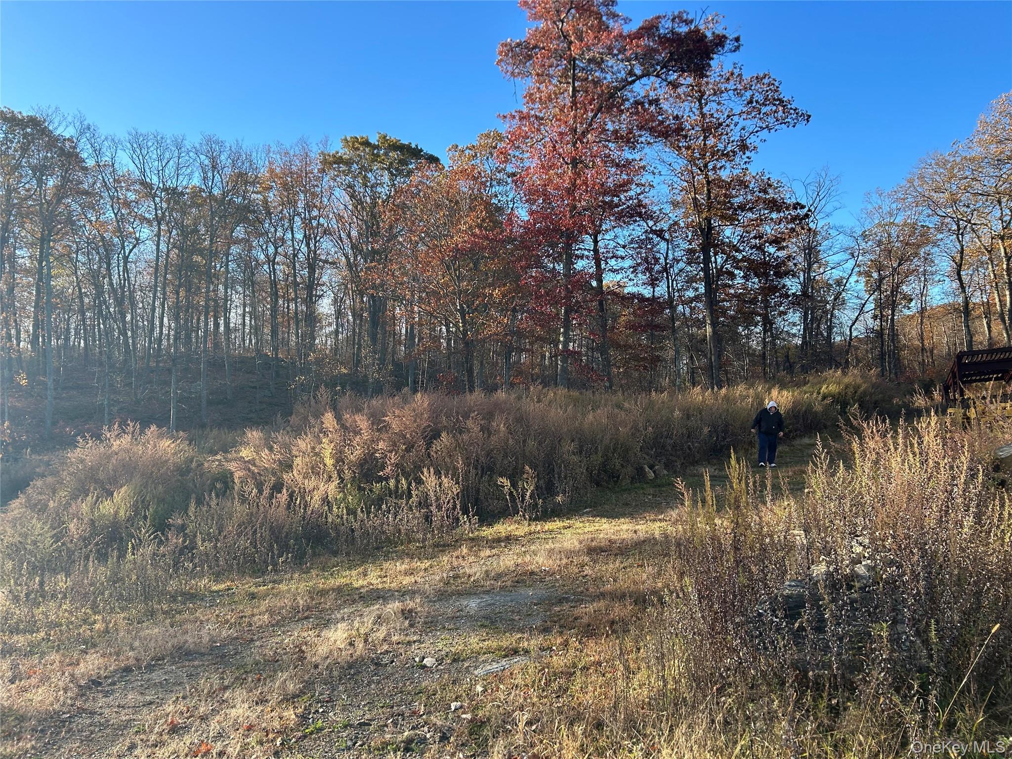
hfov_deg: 67.3
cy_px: 380
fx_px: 760
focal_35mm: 26
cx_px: 506
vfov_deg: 53.1
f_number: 1.5
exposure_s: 1/1058
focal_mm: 5.7
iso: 50
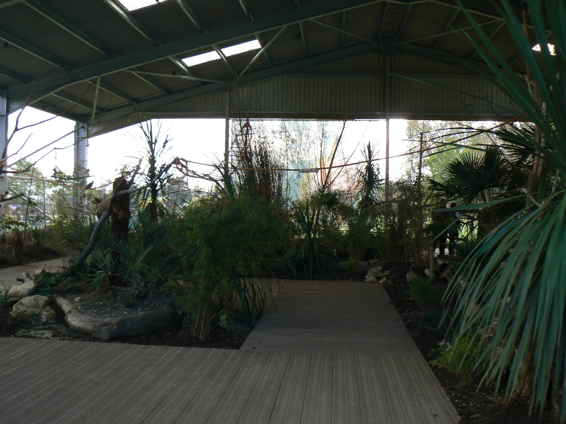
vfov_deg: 39.7
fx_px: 589
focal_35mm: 36
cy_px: 212
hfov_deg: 51.4
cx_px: 283
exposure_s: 1/60
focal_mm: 6
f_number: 4
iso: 80
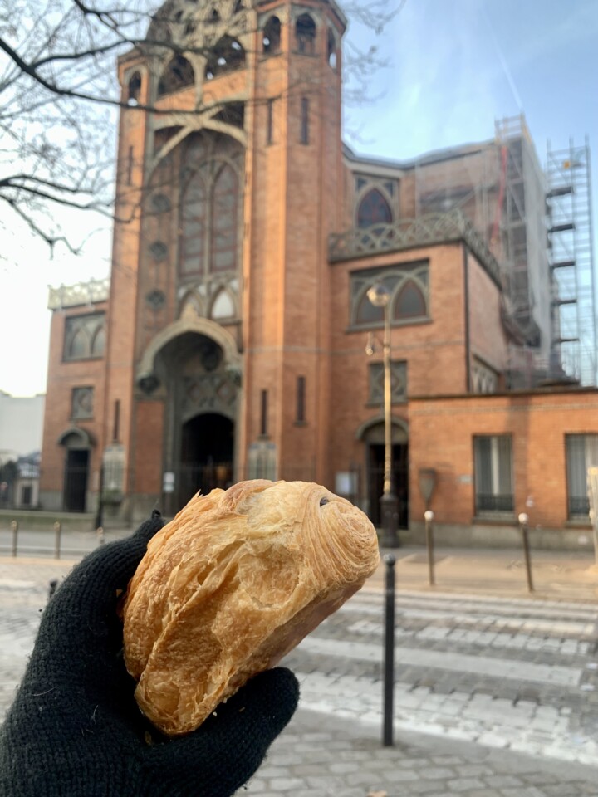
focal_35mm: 26
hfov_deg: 53.1
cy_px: 398
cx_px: 299
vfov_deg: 67.3
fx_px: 599
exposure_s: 1/121
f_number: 1.8
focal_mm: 4.25
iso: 40
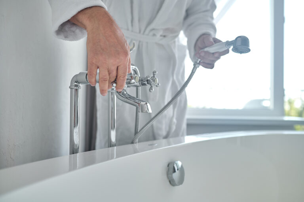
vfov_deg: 37.8
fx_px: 295
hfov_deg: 54.5
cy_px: 101
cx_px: 152
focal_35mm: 35
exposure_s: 1/320
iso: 200
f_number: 2.8
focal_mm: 35
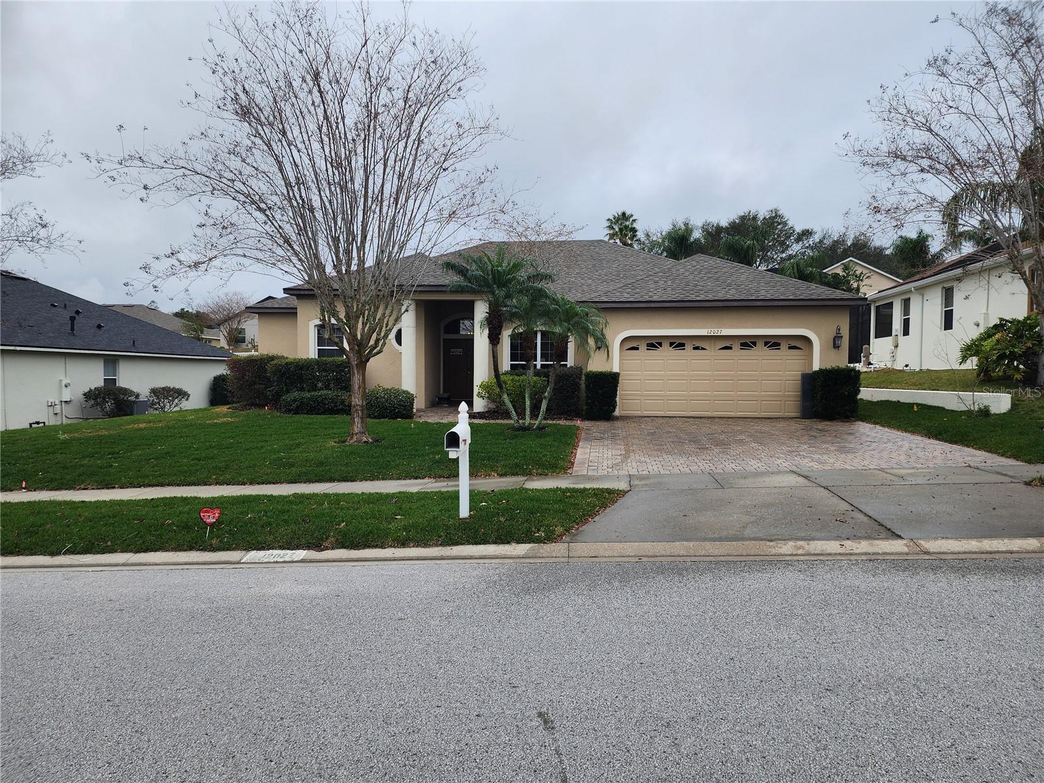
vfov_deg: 58.9
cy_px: 392
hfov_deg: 73.9
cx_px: 522
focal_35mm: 23
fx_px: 694
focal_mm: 6.4
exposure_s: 1/575
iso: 12
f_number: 1.8
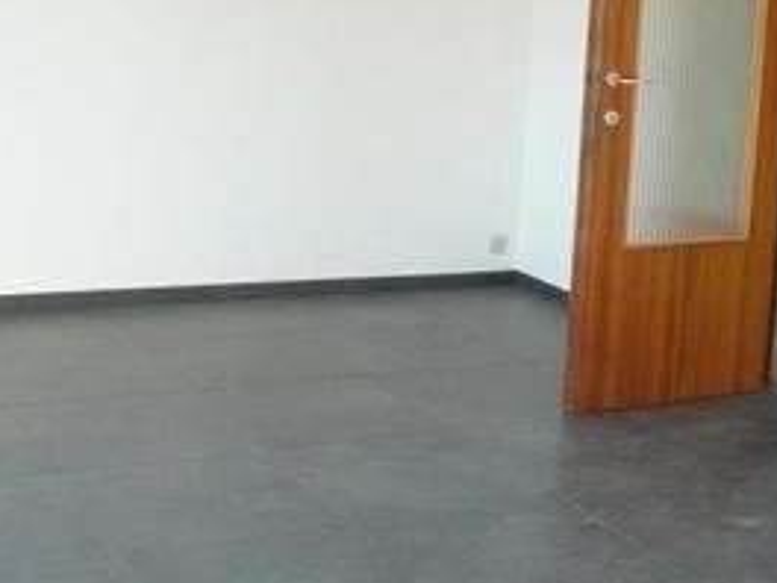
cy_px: 206
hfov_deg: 28.4
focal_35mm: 68
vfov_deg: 21.6
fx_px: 1526
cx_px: 509
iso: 100
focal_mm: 4.6
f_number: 2.8
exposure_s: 1/60
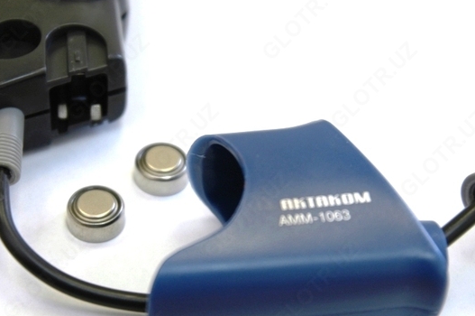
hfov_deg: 25.5
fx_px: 1051
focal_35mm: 80
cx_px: 214
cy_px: 185
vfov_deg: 17.1
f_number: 4
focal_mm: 35
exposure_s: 1/50
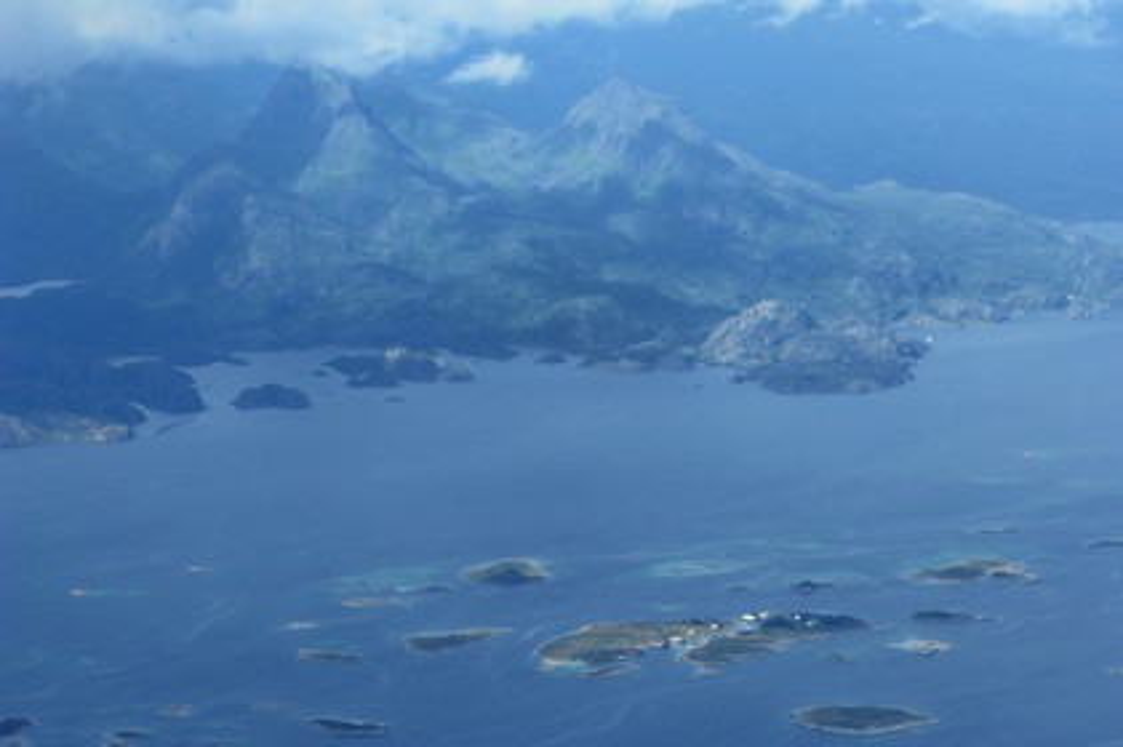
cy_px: 374
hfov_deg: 8.1
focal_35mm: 255
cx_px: 562
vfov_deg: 5.4
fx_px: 7948
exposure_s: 1/1000
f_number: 5
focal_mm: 170
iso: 100
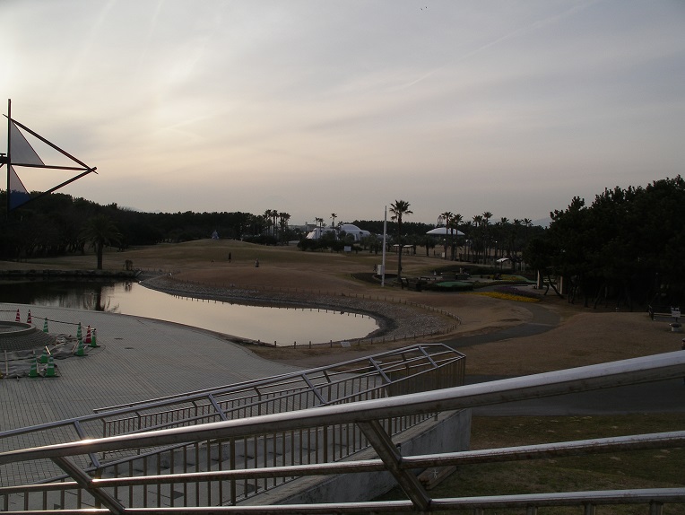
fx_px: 733
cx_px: 342
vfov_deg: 38.7
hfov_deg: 50.1
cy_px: 258
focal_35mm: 37
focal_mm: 7.8
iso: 80
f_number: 7.8
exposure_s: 1/125
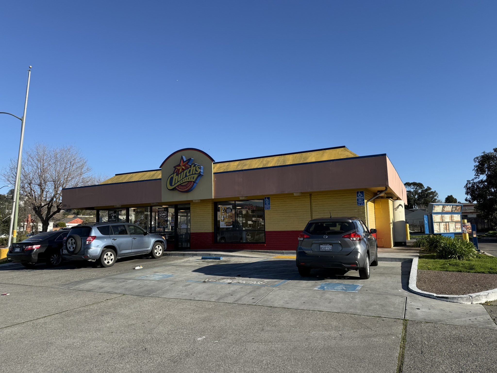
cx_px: 248
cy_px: 186
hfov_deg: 71.6
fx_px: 345
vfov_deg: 56.8
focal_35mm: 24
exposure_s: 1/3759
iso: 80
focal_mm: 6.76
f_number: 1.78
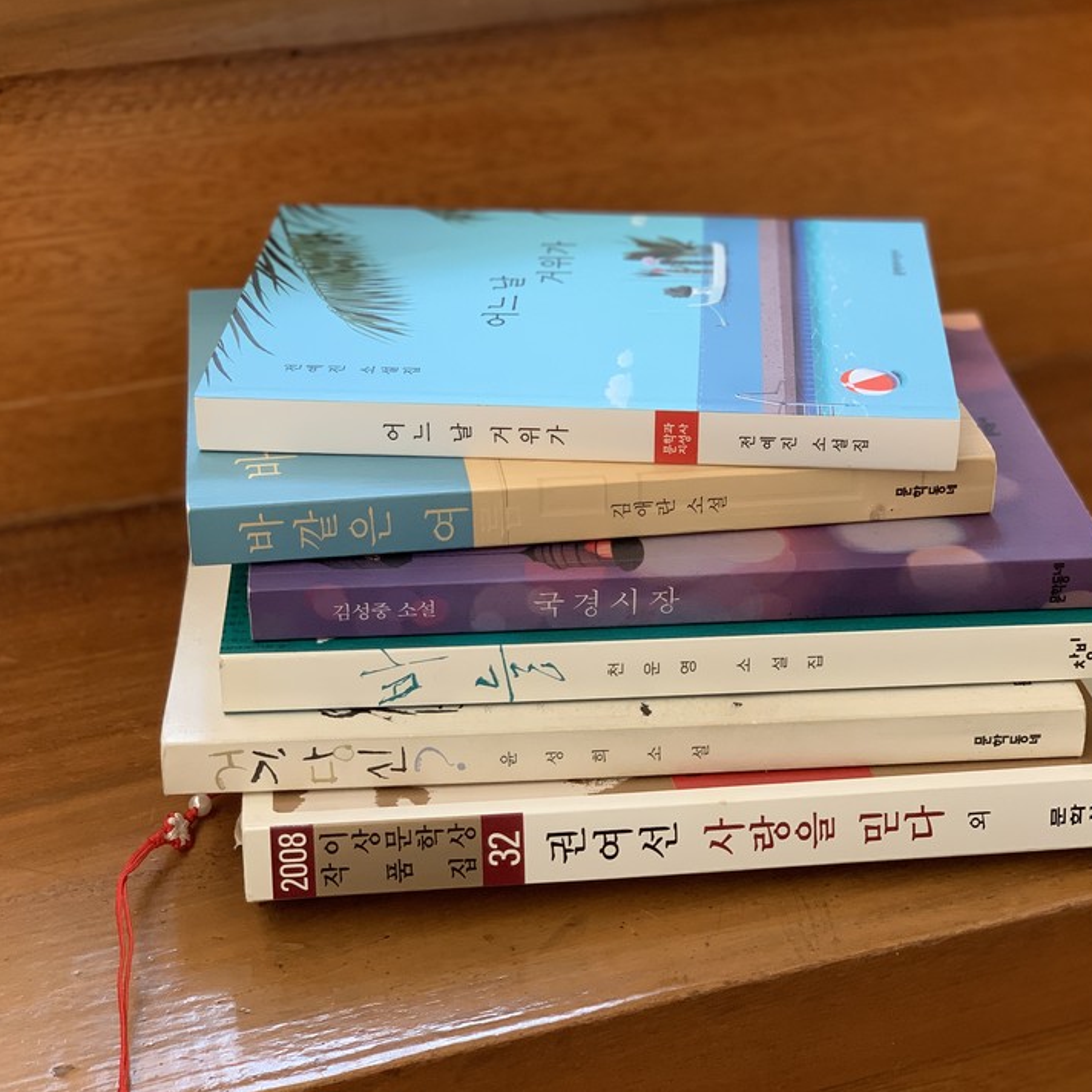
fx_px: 2213
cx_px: 574
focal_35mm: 62
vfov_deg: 27.7
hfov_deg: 27.7
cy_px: 541
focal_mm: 6
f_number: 2.4
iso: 64
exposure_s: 1/122
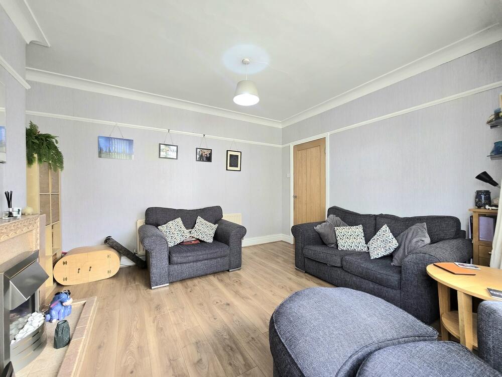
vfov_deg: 89.9
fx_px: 189
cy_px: 188
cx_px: 251
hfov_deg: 106.2
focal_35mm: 13
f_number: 2.2
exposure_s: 1/50.3
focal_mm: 2.2
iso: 125
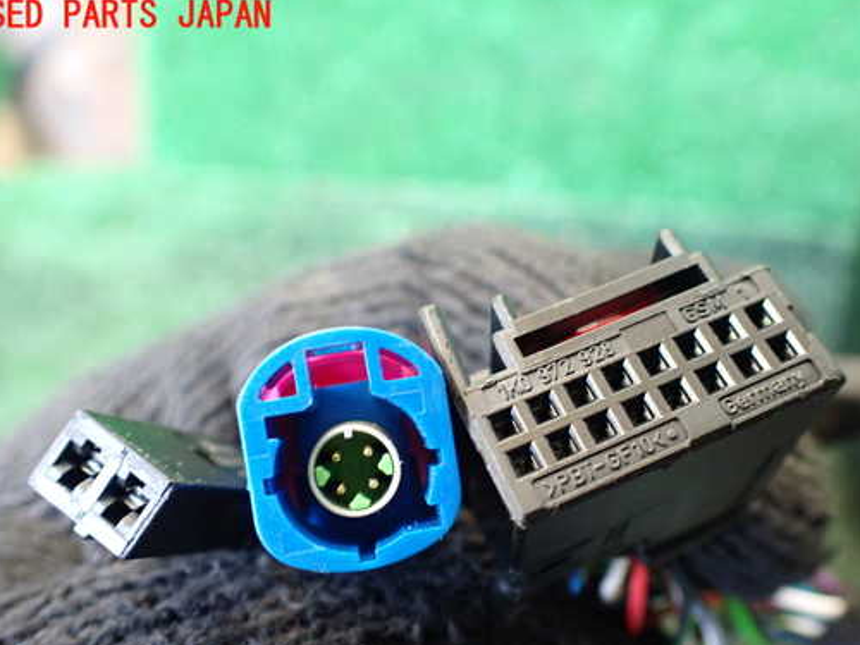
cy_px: 382
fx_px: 894
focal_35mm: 36
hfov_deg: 51.3
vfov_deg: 39.5
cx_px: 475
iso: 800
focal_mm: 5.4
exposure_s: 1/50
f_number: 2.3
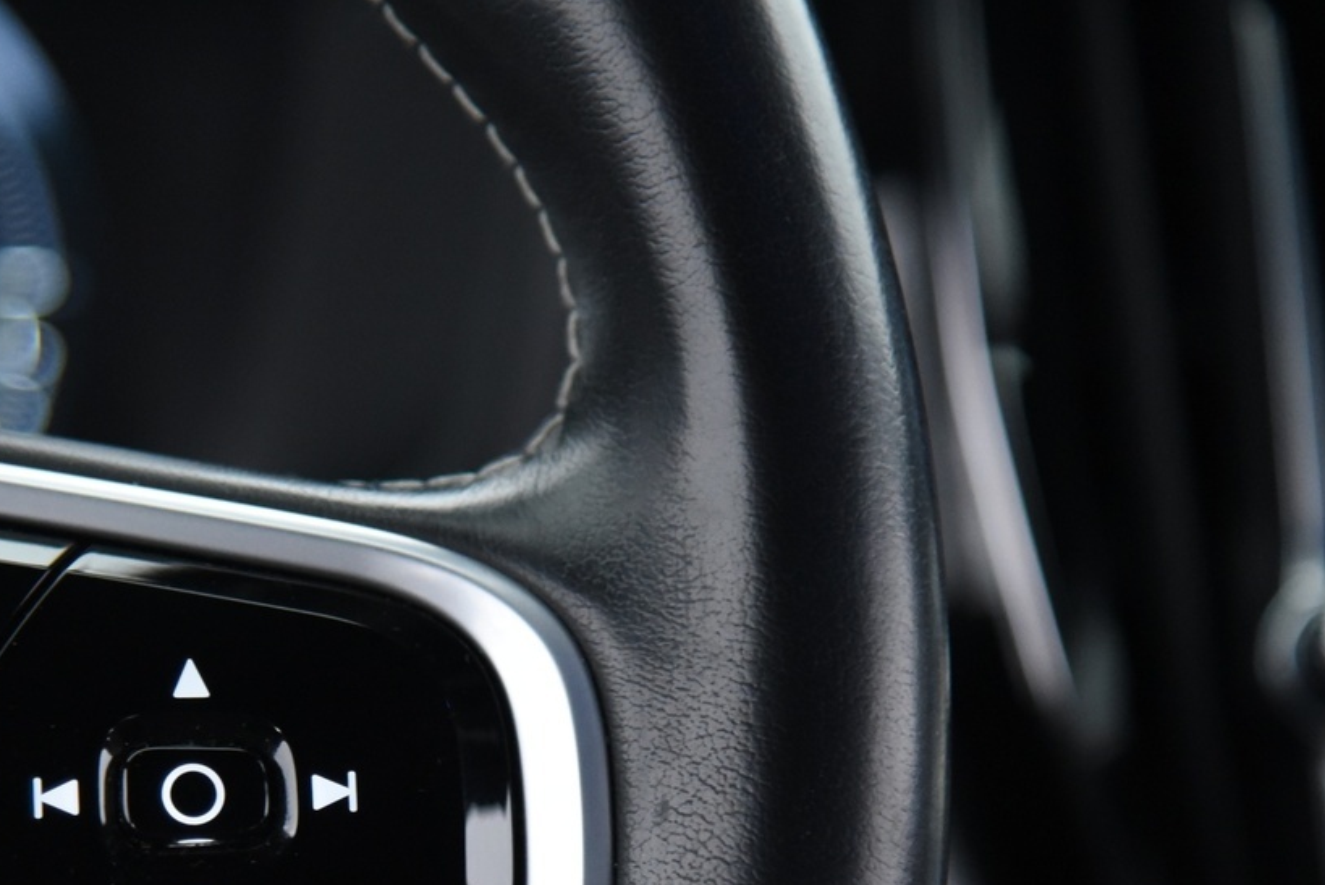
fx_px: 8727
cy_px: 769
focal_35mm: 237
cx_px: 223
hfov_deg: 8.7
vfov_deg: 5.8
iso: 4000
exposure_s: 1/20
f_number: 4
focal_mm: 120
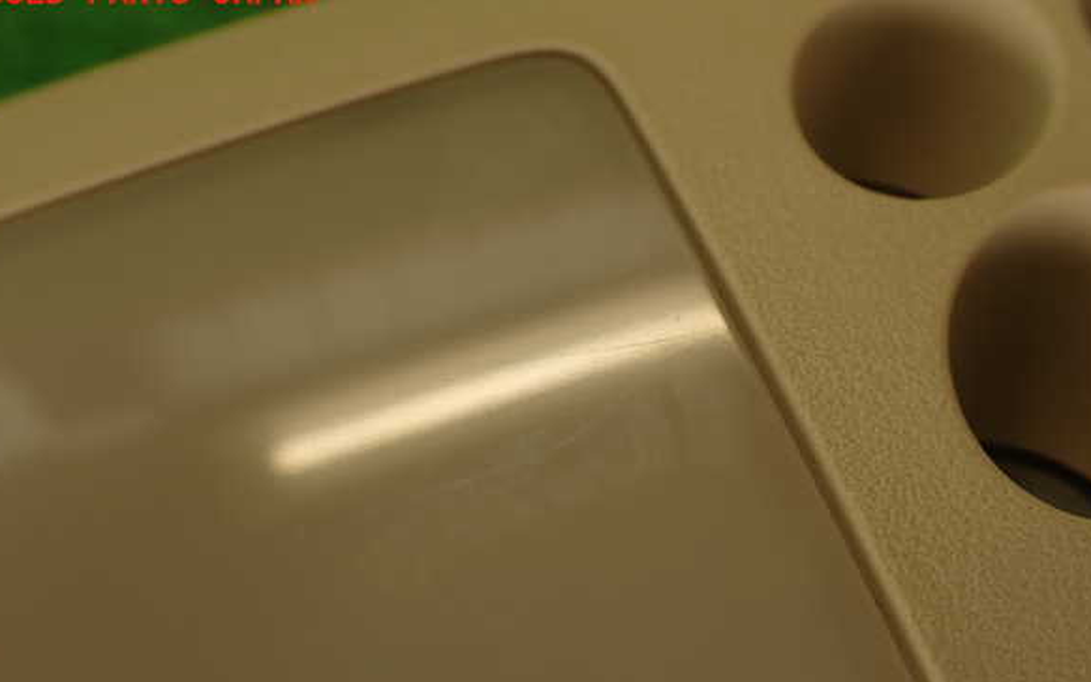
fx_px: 1041
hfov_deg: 55.3
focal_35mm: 35
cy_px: 391
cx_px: 537
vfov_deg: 36.2
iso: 100
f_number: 3.2
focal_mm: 5.79
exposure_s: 1/60
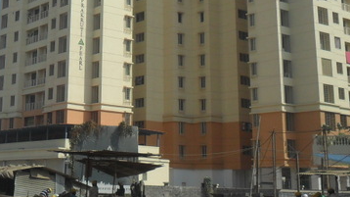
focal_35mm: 76
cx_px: 63
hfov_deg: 27.3
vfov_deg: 15.6
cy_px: 0
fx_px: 705
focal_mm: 5.7
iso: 100
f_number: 9.4
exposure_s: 1/250
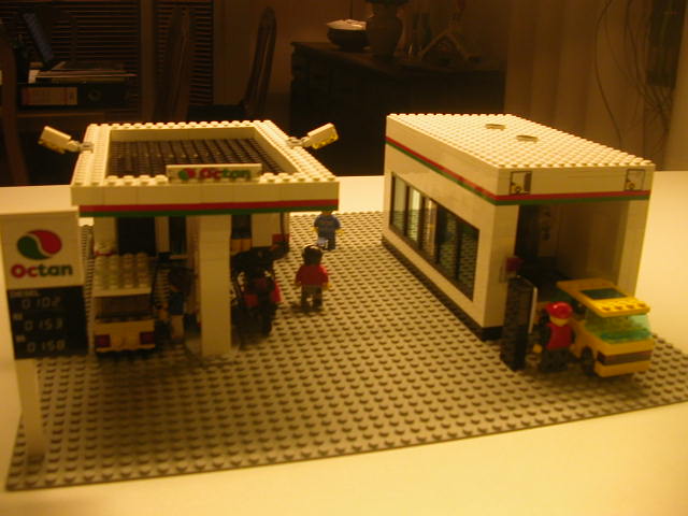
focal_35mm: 37
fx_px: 735
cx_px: 344
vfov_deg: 38.7
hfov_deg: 50.1
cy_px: 258
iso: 110
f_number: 2.7
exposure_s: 1/30.2
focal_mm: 5.6
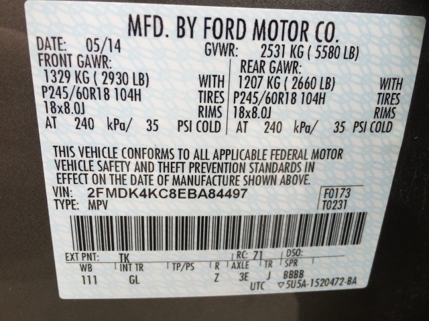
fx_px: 359
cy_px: 160
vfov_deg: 48.2
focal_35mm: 29
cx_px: 214
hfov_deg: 61.7
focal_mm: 4.15
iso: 32
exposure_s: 1/306
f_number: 2.2
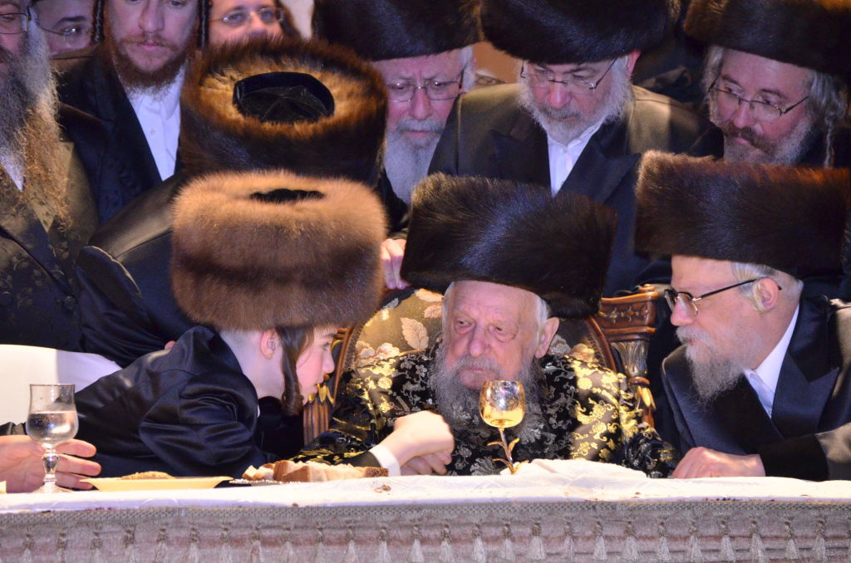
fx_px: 6899
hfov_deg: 7.1
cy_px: 282
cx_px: 426
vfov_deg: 4.7
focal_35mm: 292
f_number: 5.6
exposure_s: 1/100
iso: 2500
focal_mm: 195
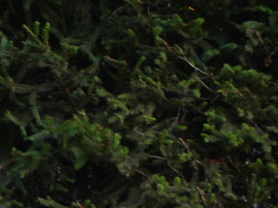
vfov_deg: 15.6
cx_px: 3
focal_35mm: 93
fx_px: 747
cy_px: 209
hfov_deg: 20.4
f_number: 4
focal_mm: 7.8
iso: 100
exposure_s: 1/45
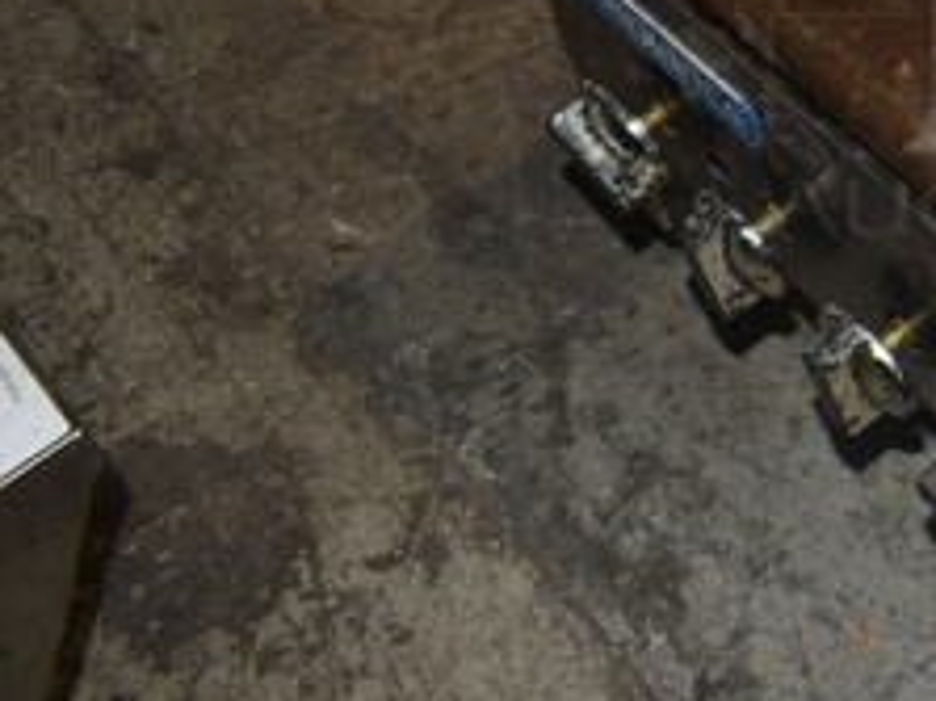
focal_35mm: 71
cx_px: 1209
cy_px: 29
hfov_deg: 24.1
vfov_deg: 20.2
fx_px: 1919
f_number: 5.6
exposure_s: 1/30
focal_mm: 18
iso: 200
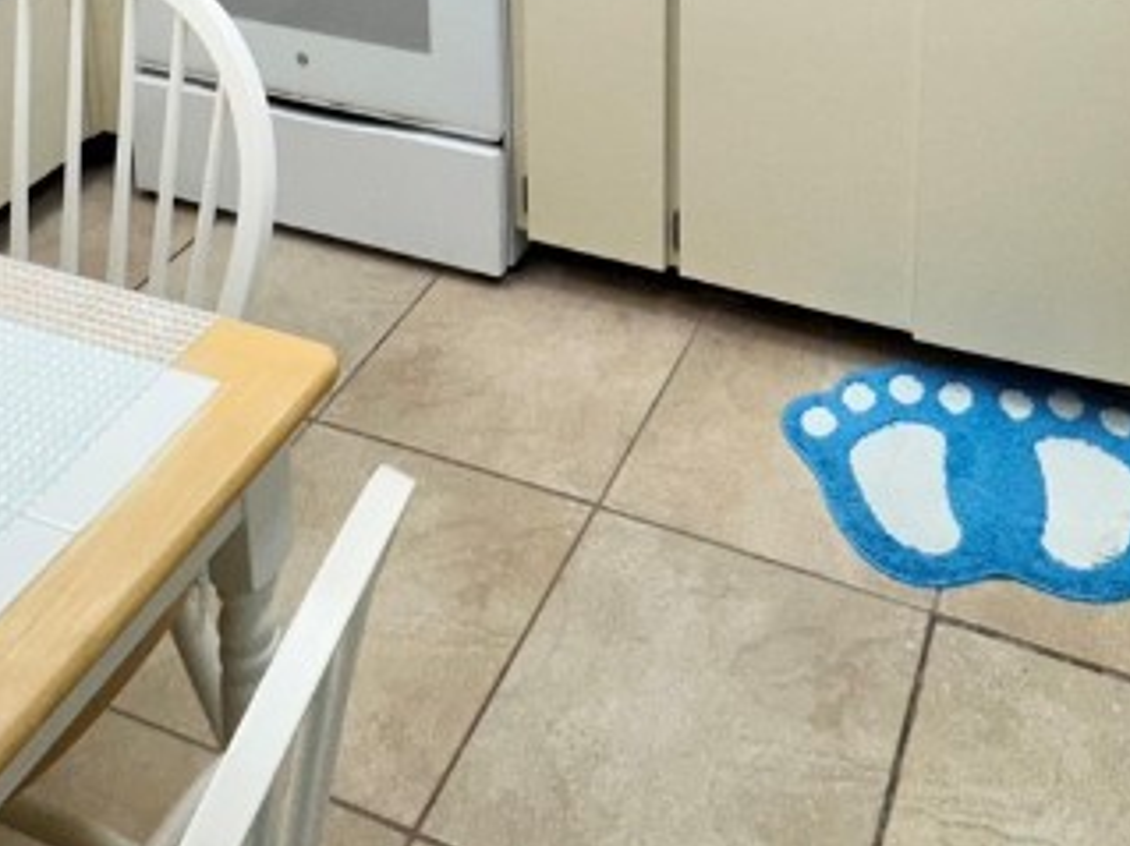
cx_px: 698
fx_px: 1468
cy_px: -418
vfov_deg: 24.8
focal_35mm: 45
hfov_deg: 41.8
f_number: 2.2
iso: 80
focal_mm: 2.22
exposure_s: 1/120
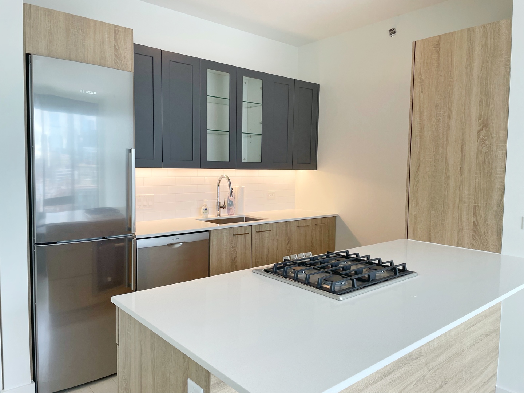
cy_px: 196
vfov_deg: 53.1
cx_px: 262
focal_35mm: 26
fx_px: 394
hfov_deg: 67.3
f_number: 1.6
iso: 40
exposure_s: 1/120
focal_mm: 4.2
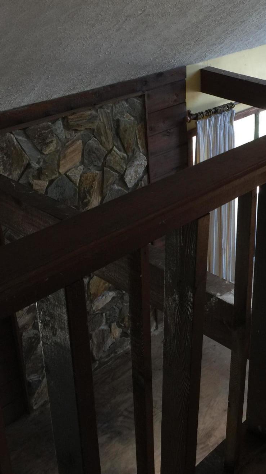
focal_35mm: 48
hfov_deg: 24.2
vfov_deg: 42.9
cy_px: 219
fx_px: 602
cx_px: 239
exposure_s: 1/15
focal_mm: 4.15
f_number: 2.2
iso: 32
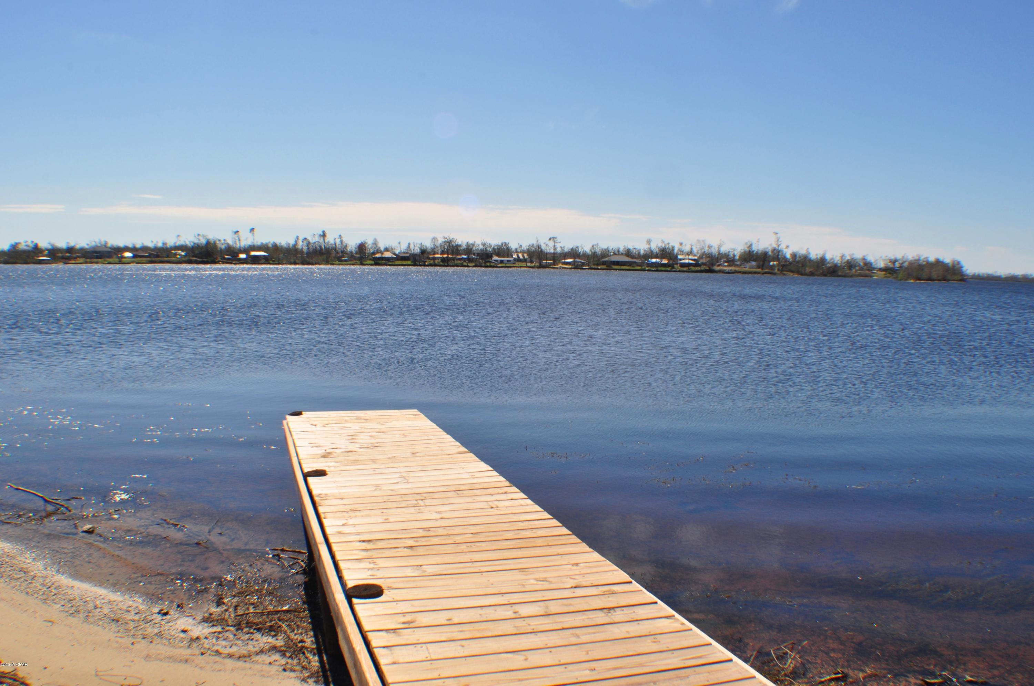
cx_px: 517
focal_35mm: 36
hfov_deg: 53.2
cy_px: 343
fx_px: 1033
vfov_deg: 36.8
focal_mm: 24
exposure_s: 1/200
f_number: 16
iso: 200
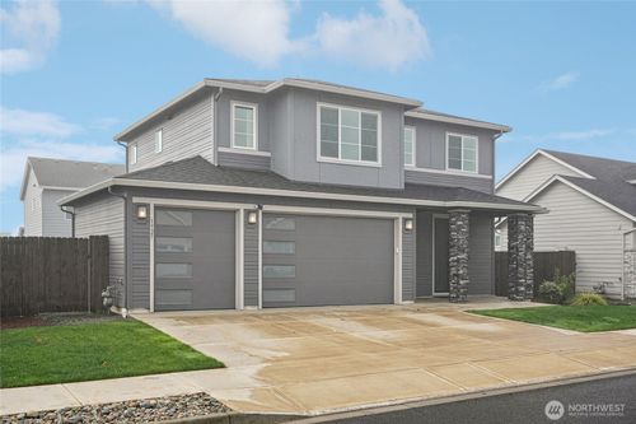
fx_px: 618
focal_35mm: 35
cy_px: 212
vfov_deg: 37.8
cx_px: 318
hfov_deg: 54.5
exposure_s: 1/200
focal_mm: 35
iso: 400
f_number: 8
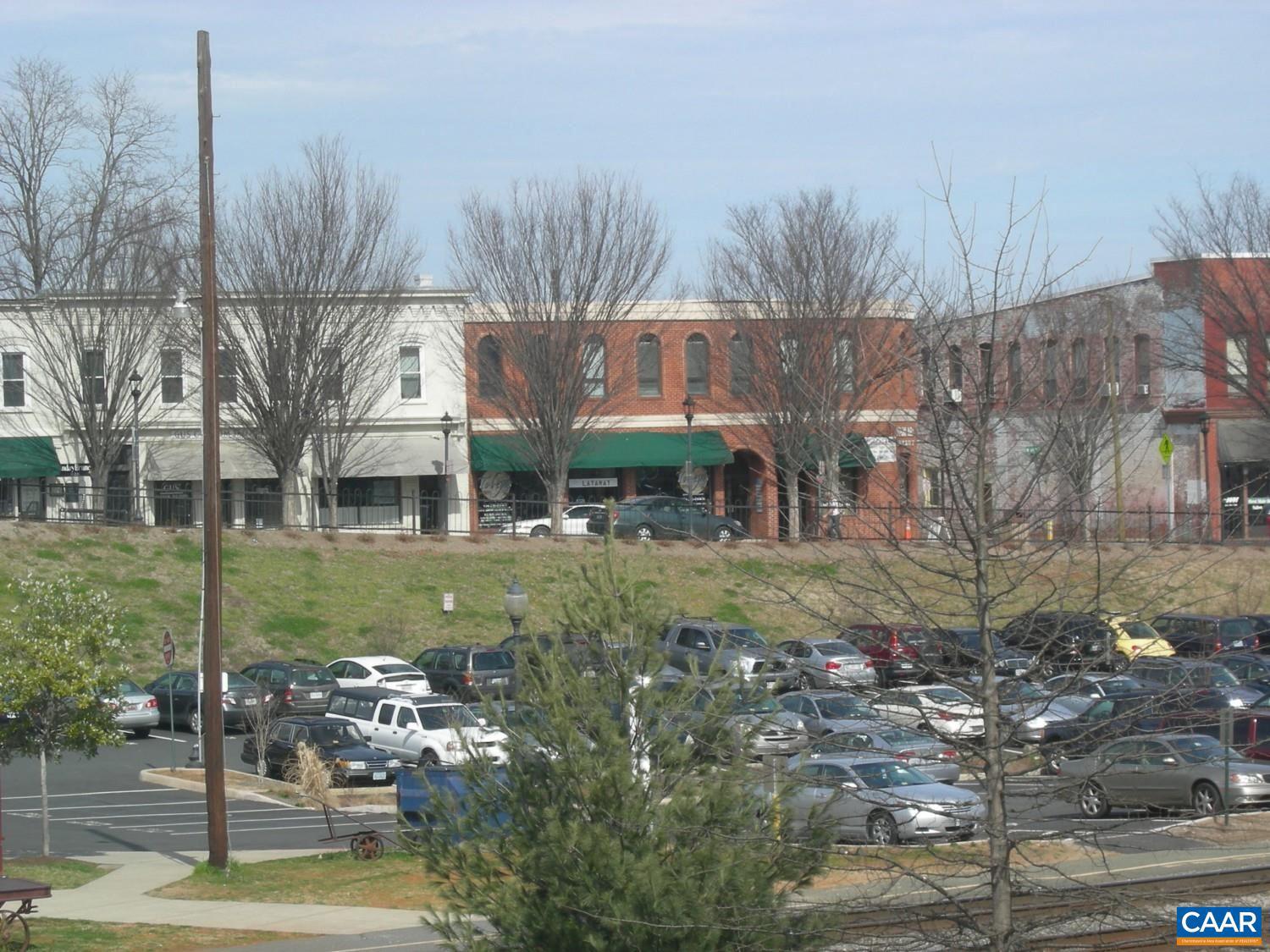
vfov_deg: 11.8
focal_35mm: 126
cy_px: 476
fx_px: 4623
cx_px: 635
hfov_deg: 15.6
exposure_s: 1/250
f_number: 6.5
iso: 64
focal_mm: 26.3
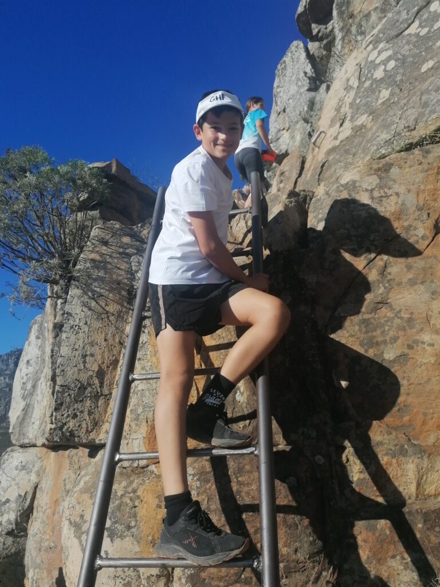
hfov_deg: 51.4
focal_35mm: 27
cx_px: 220
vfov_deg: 65.3
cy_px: 294
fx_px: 458
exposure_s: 1/1887
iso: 50
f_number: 1.8
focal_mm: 4.75
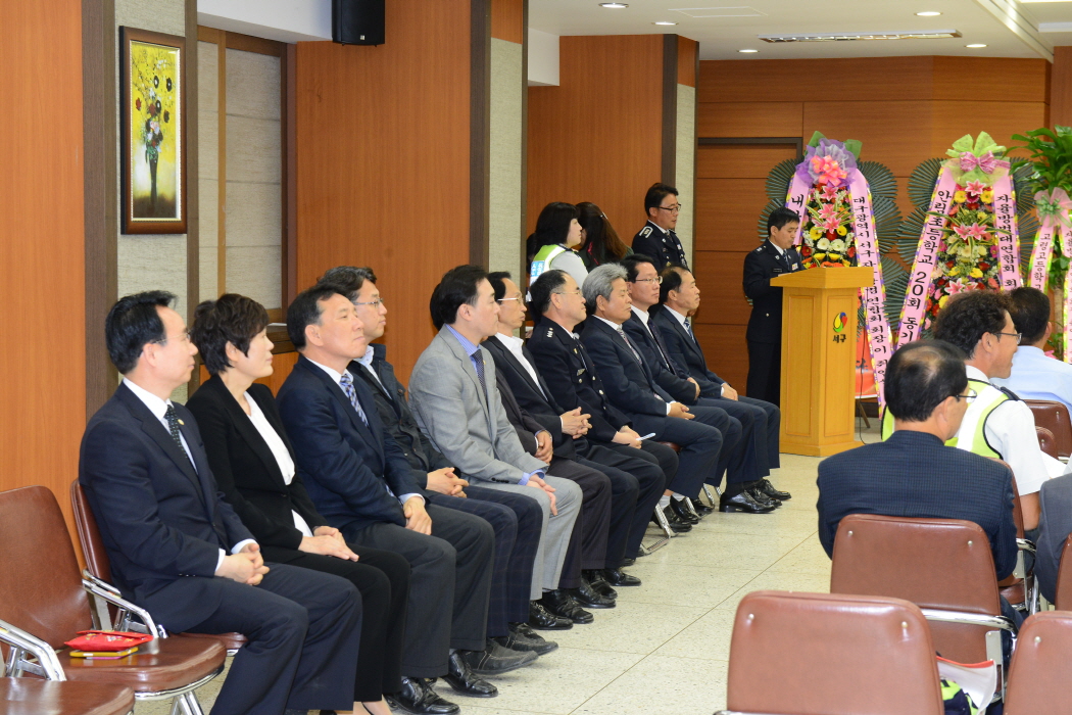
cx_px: 536
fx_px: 2084
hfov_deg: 28.8
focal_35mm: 70
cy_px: 358
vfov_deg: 19.5
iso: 1800
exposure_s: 1/80
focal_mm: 70
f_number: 7.1
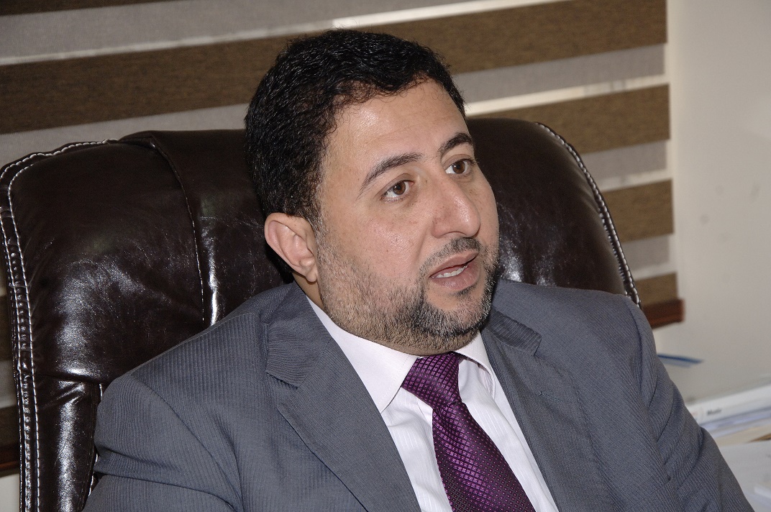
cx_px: 386
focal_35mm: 120
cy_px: 256
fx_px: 2567
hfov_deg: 17.1
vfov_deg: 11.4
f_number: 7.1
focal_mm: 80
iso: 800
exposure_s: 1/80
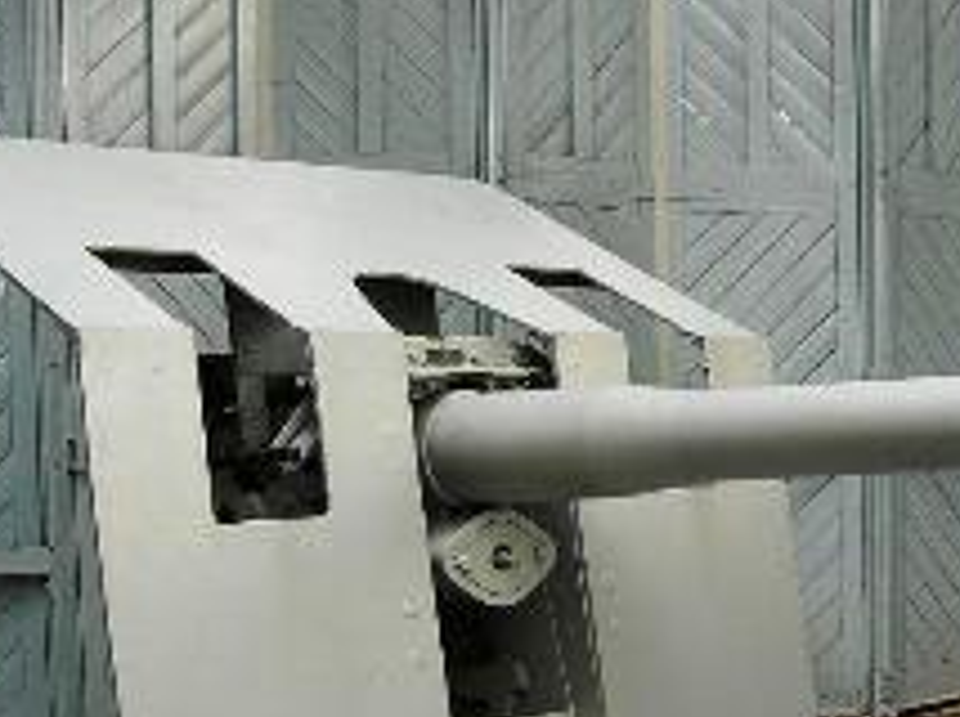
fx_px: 1634
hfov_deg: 32.1
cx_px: 722
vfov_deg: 24.4
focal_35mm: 59
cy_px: 560
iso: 50
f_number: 2.7
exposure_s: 1/60.7
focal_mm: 6
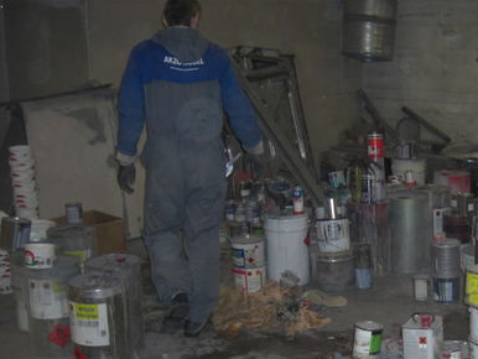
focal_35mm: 63
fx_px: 870
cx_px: 388
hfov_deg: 29.9
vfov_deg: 23.1
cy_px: 266
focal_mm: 7.9
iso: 200
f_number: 2.8
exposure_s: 1/60
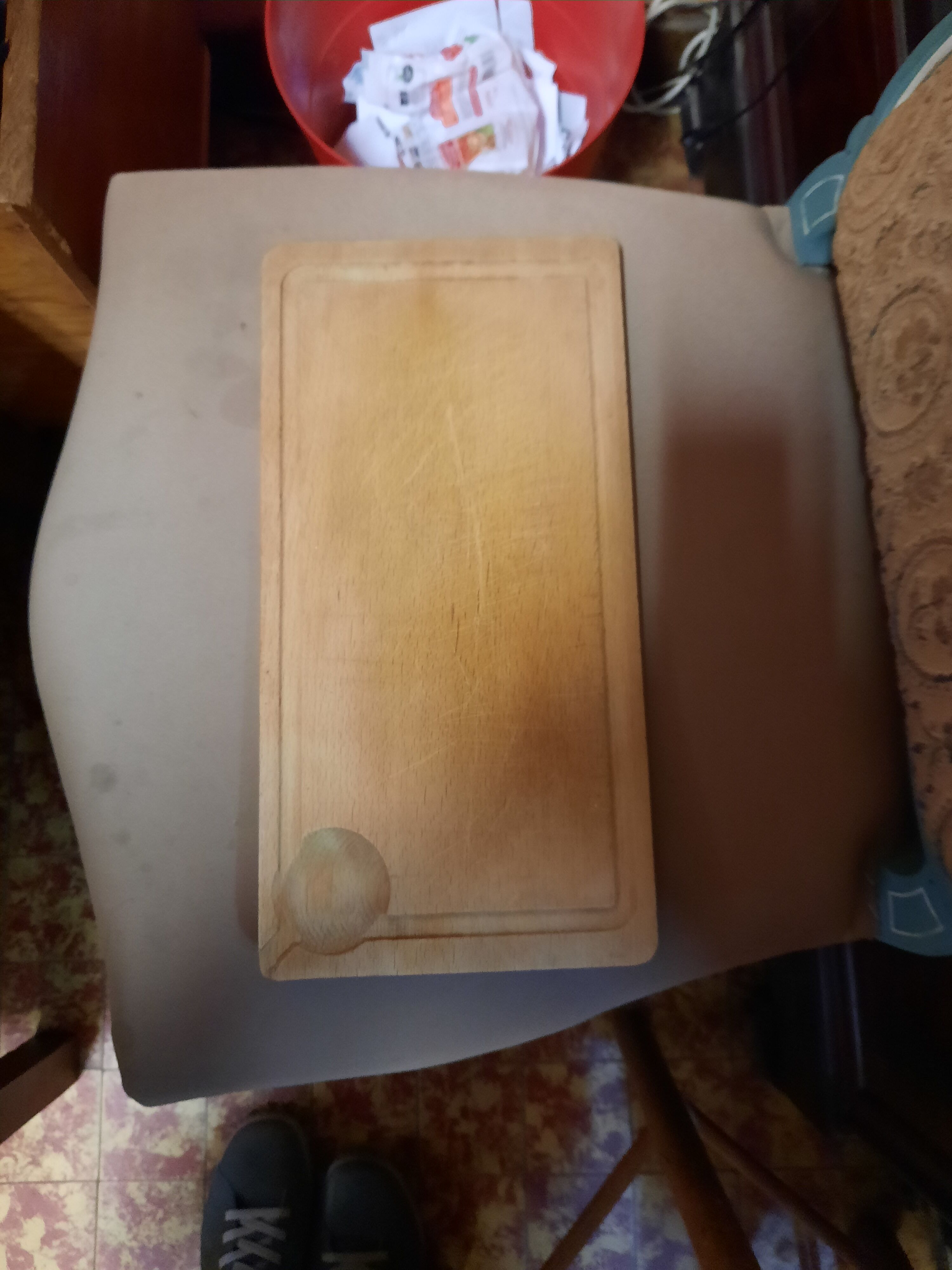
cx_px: 476
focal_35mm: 25
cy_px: 635
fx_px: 917
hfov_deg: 54.9
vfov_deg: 69.4
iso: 640
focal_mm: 4.6
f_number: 2
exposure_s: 1/25
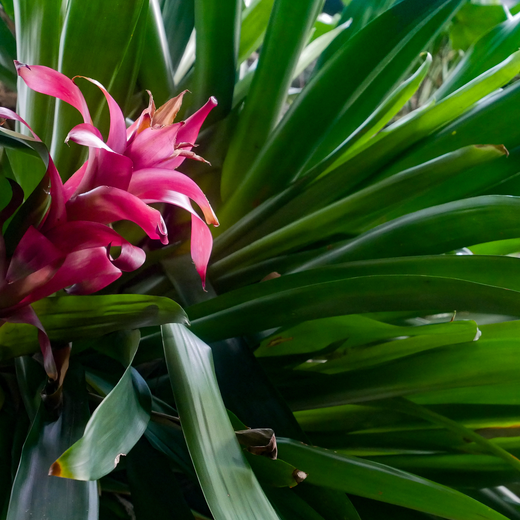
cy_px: 229
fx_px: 1513
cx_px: 128
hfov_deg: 19.4
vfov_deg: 19.5
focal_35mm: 89
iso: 2500
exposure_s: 1/80
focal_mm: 32
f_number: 5.6
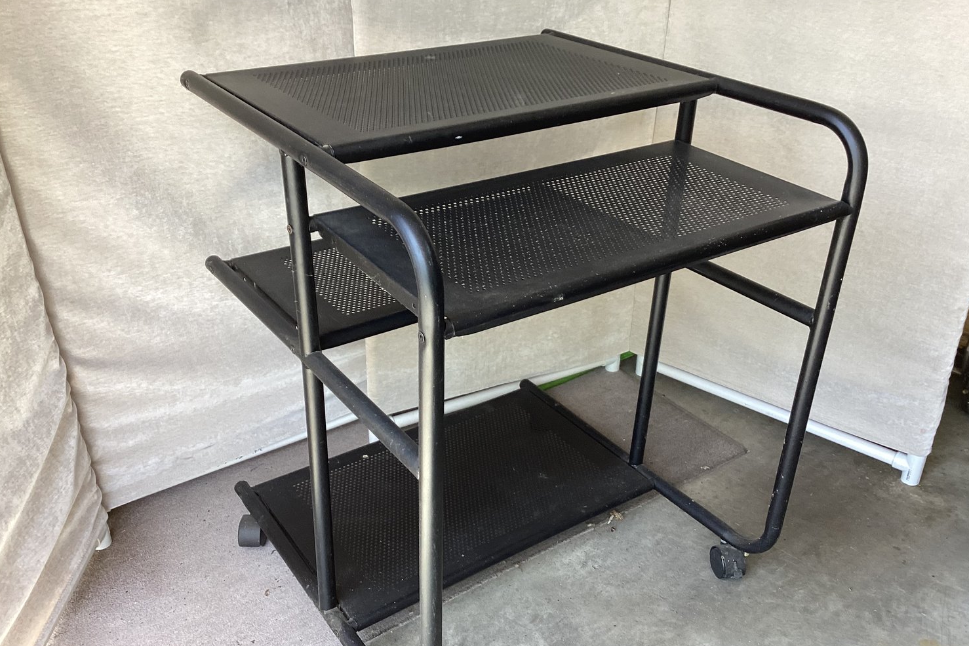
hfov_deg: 57.2
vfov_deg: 40.0
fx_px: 888
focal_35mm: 33
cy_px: 334
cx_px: 482
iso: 80
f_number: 2.4
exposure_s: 1/120
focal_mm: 3.3
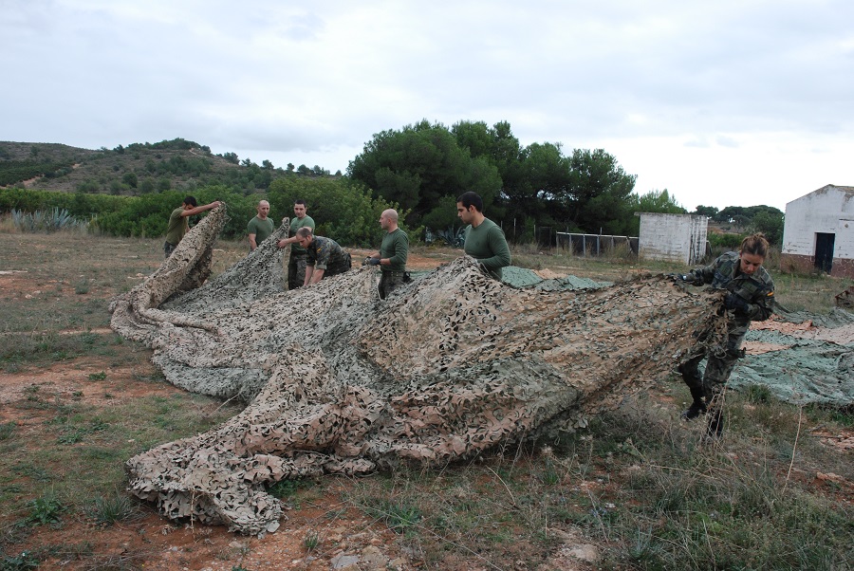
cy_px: 286
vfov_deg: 48.0
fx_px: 641
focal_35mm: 27
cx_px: 427
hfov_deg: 67.3
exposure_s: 1/250
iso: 400
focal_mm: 18
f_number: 8
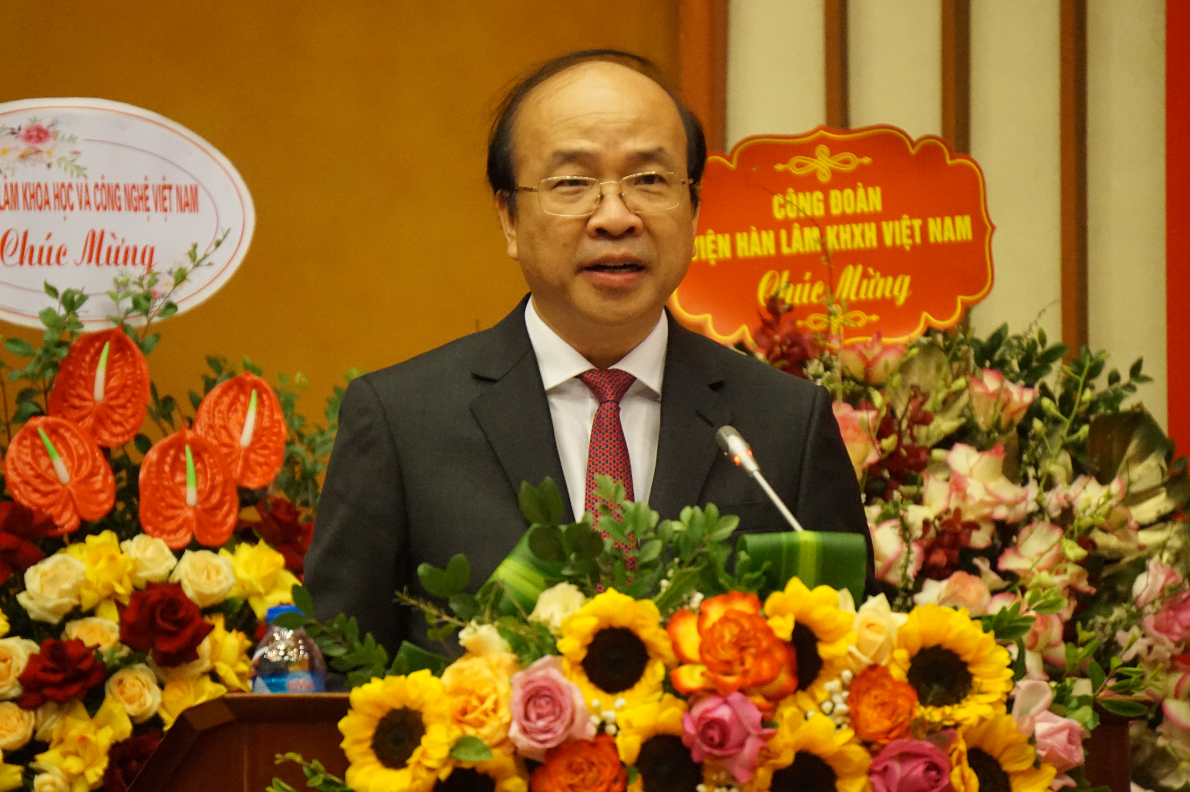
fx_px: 10407
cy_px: 396
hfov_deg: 6.5
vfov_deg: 4.4
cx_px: 595
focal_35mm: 315
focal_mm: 210
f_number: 6.3
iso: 3200
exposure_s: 1/60
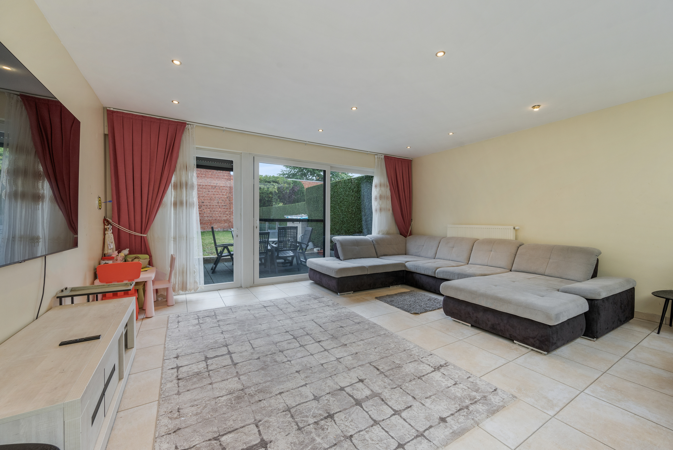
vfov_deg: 81.3
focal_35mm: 14
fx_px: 262
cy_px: 225
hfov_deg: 104.2
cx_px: 336
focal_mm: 14
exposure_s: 1/25
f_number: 8
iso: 250
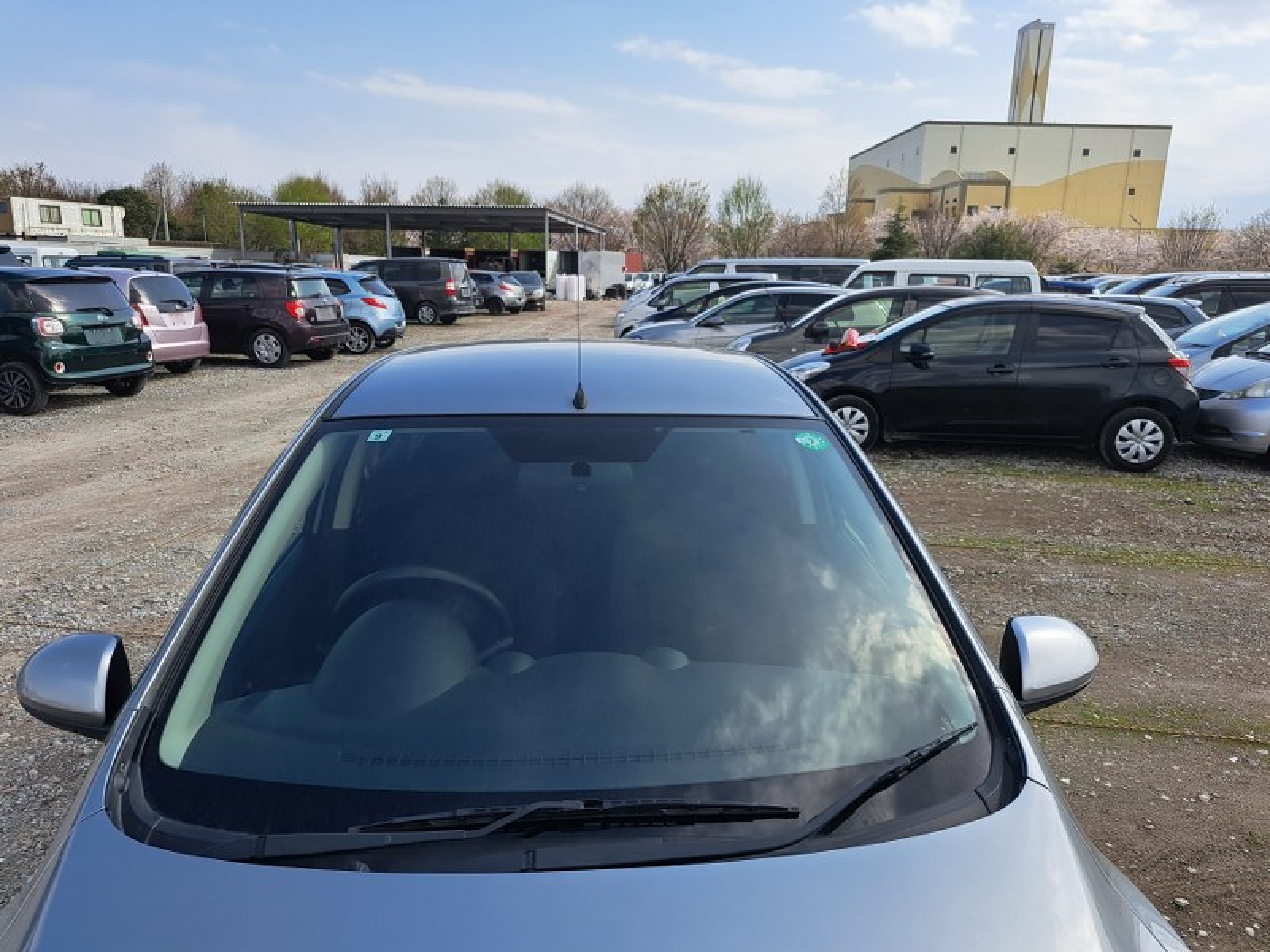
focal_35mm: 24
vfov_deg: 56.8
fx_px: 881
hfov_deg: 71.6
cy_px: 476
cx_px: 635
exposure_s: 1/1167
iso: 50
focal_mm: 5.23
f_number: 1.8
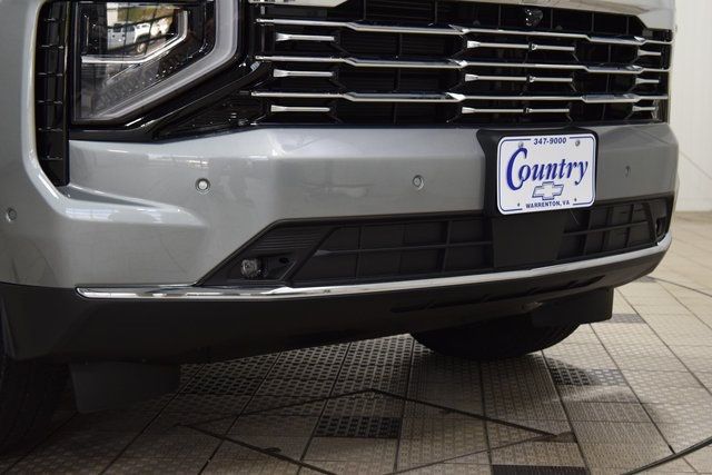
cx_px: 356
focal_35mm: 63
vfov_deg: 21.6
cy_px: 238
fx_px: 1246
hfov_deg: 31.9
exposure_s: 1/60
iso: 1600
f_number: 6.3
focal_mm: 42
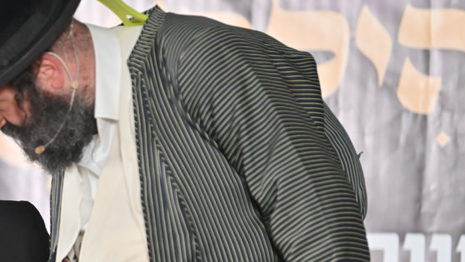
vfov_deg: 3.3
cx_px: -25
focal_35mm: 364
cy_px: 194
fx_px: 4489
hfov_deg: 5.9
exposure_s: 1/125
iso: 500
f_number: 2.8
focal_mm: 160
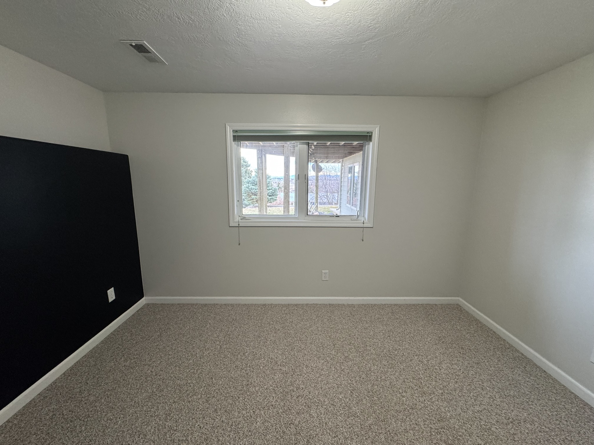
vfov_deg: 85.7
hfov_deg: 102.1
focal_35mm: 14
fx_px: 240
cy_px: 222
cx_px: 297
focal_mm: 2.22
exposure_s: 1/120
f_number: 2.2
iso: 320
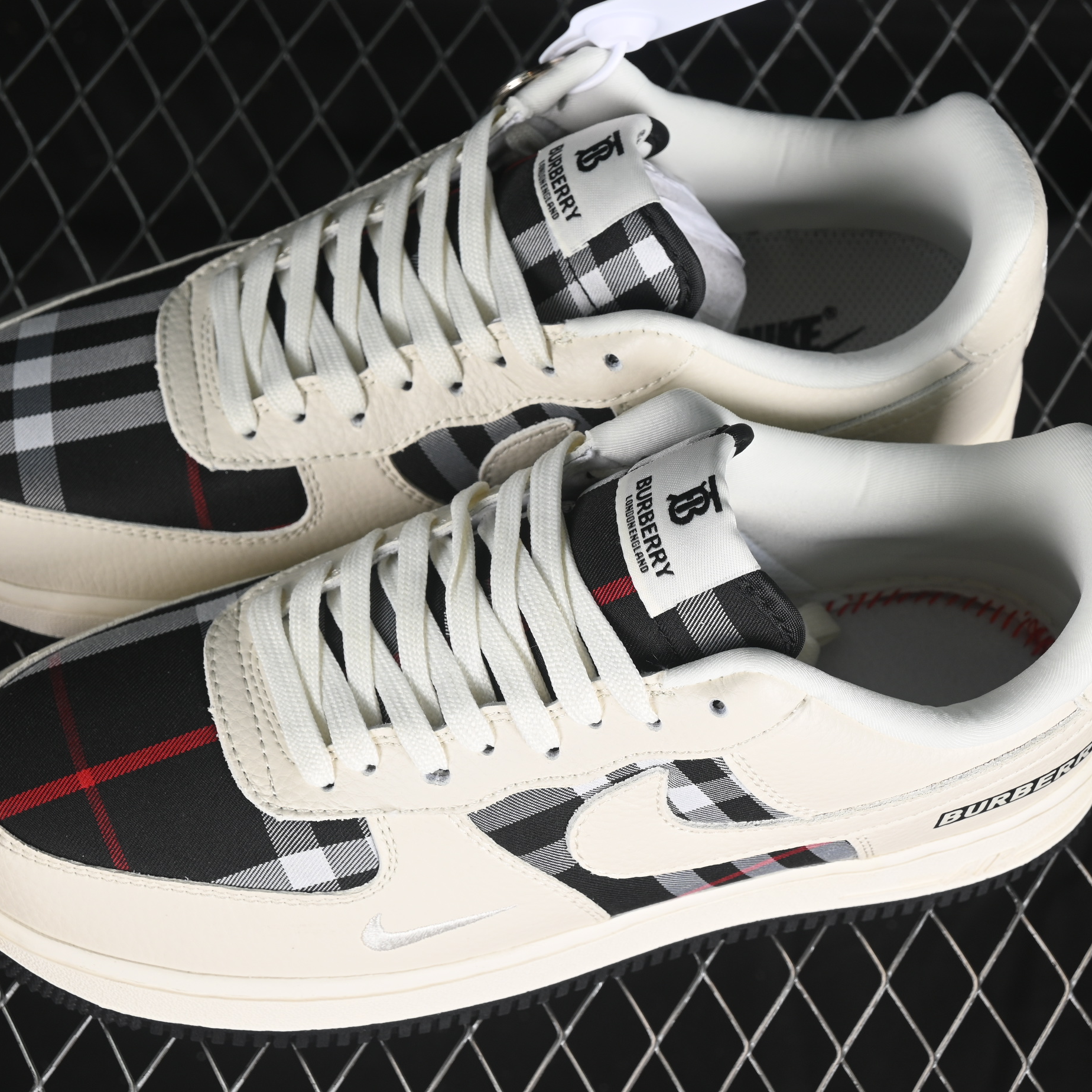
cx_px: 507
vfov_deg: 18.1
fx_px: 3426
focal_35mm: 96
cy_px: 546
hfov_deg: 18.1
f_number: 7.1
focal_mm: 50
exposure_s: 1/60
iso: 160
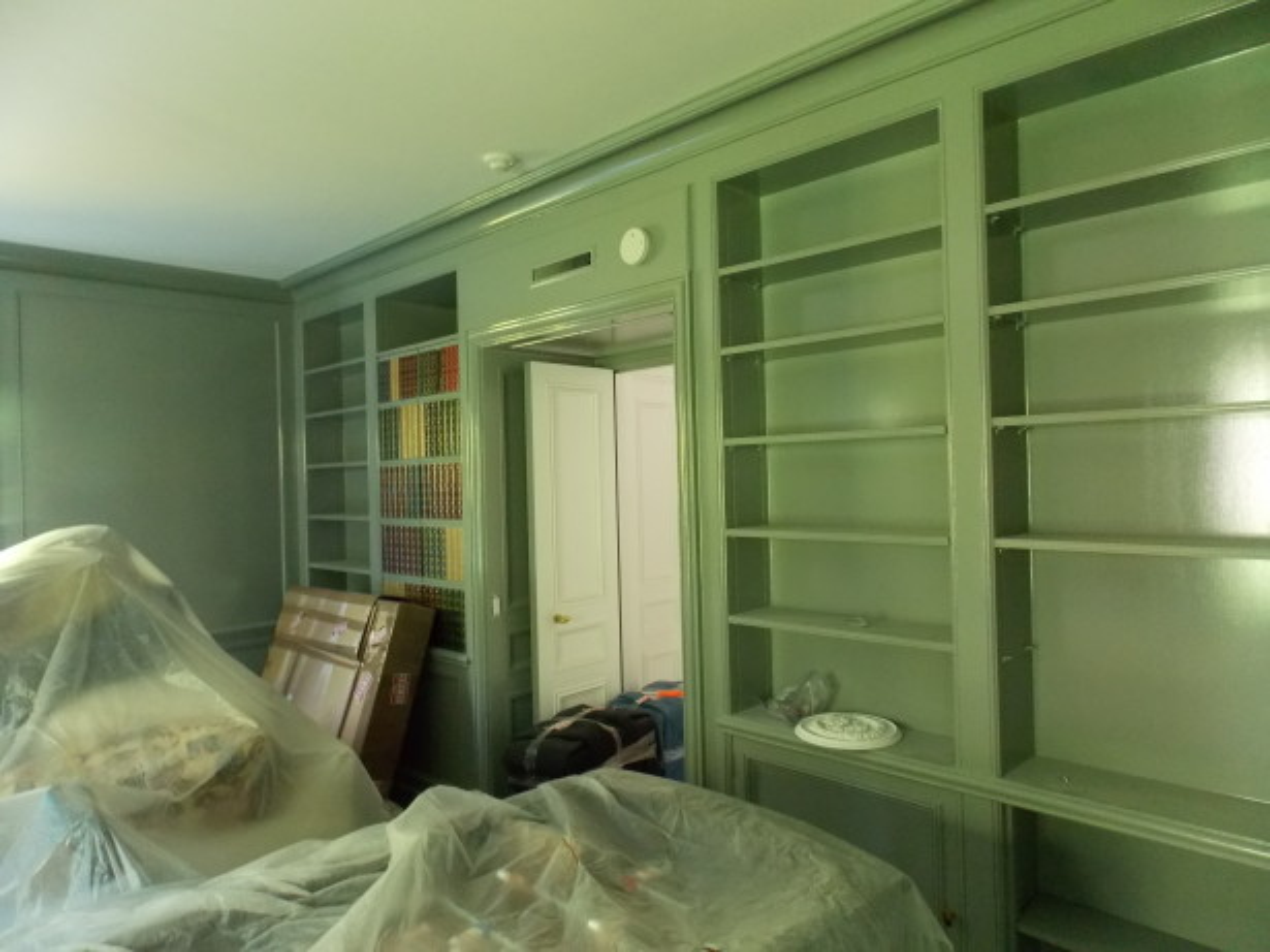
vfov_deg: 58.9
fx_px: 844
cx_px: 635
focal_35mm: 23
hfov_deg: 73.9
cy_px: 476
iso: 400
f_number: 3.1
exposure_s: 1/8
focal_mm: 4
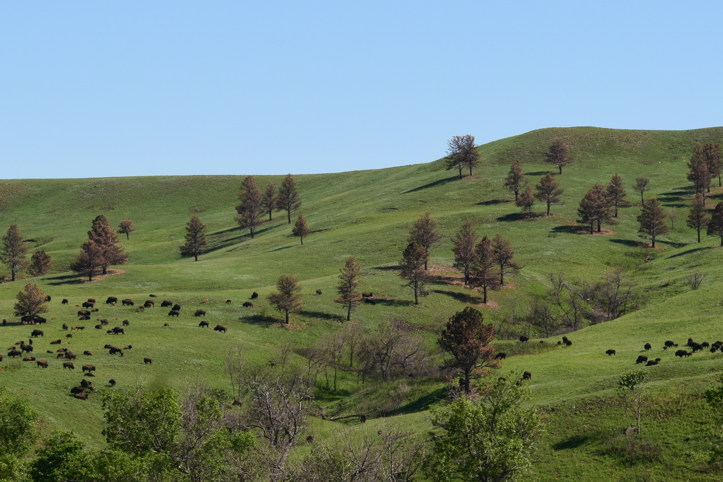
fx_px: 3896
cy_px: 369
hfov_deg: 10.6
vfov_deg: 7.1
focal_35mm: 194
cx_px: 344
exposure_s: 1/250
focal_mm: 70
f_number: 10
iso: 400
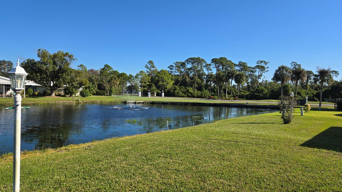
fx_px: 236
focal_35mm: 26
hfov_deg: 71.9
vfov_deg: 44.4
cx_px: 167
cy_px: 100
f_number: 1.8
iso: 25
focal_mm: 5.4
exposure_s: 1/1967
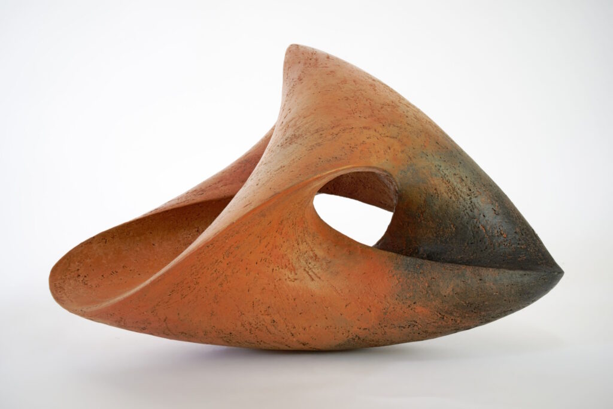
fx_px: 681
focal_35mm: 40
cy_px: 204
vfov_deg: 33.4
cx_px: 306
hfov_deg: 48.5
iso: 200
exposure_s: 2
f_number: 22
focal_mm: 40
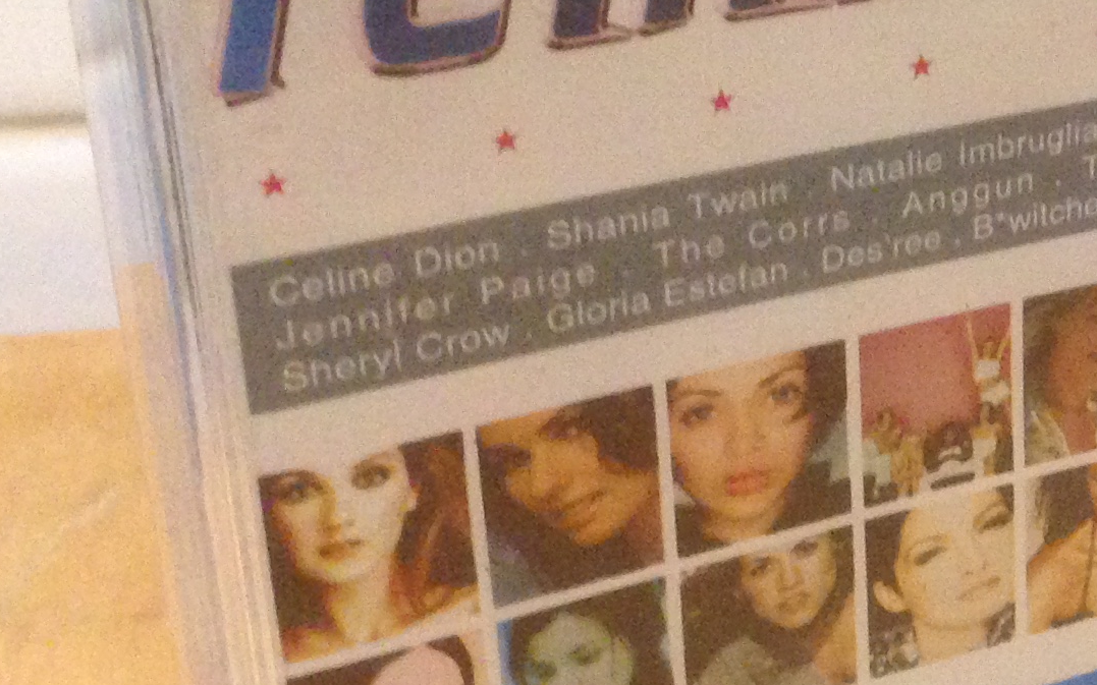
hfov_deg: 17.7
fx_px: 3169
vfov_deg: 12.3
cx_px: 1632
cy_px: 268
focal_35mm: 106
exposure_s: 1/15
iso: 400
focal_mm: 4.12
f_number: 2.4
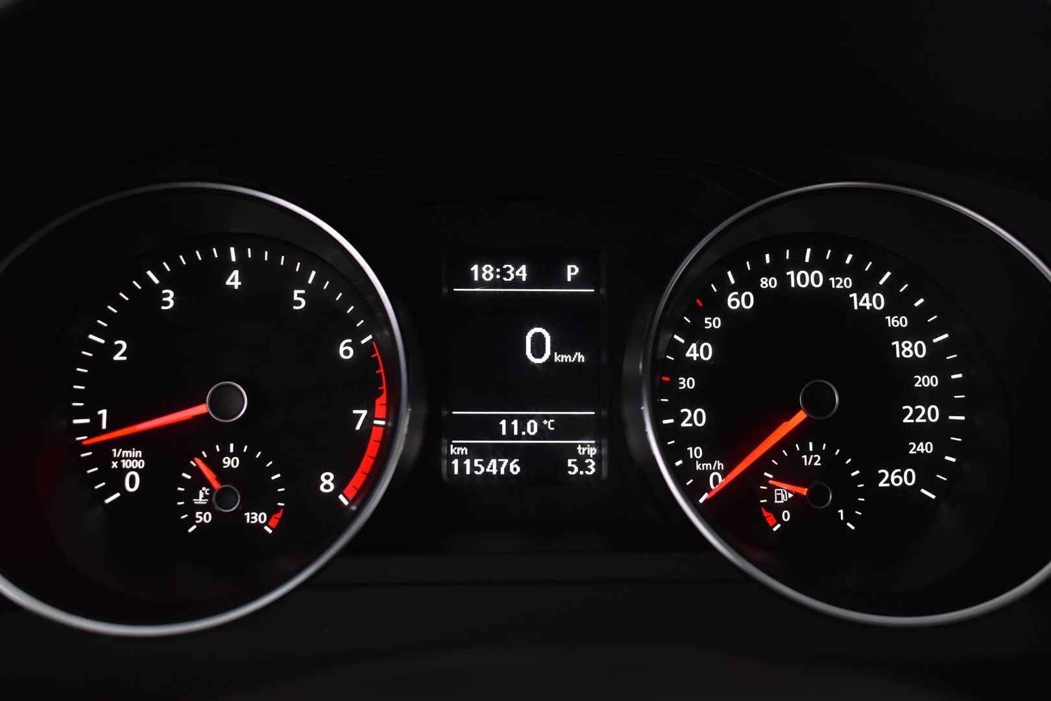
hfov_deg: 55.1
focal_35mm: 34
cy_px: 350
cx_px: 526
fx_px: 1007
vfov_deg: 38.4
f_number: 3.8
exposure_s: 1/40
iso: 1400
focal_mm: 23
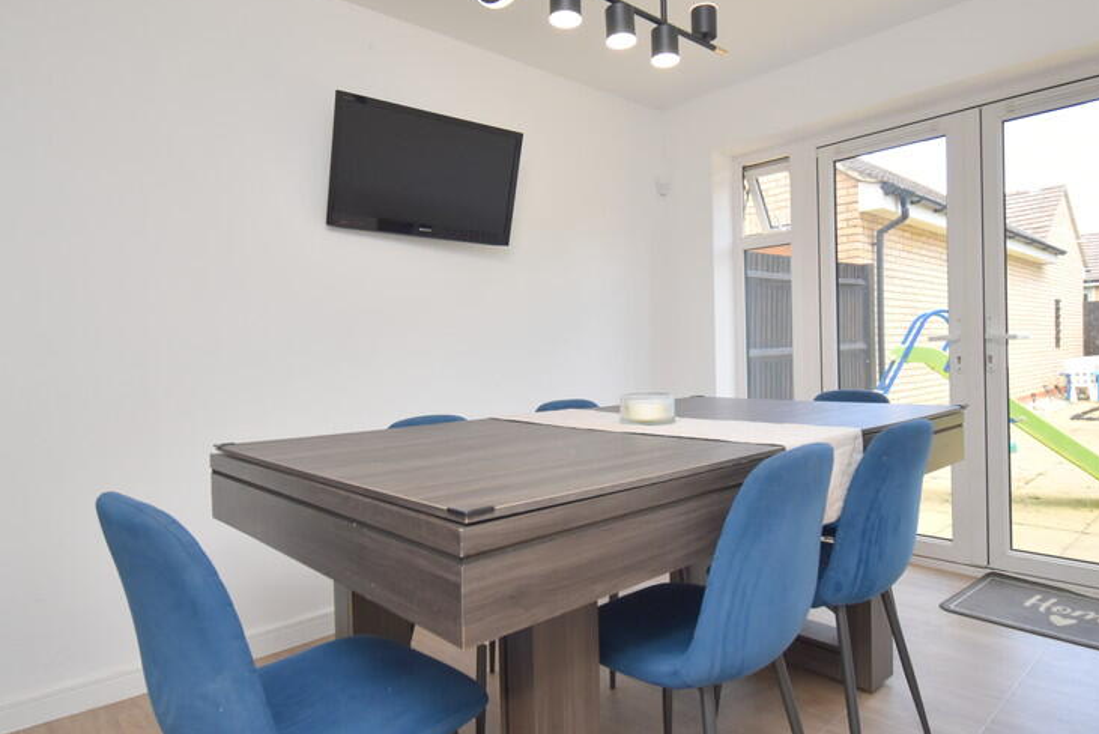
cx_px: 600
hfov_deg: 81.0
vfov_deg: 59.5
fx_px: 641
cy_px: 371
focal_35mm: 21
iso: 400
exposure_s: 1/200
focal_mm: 10
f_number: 5
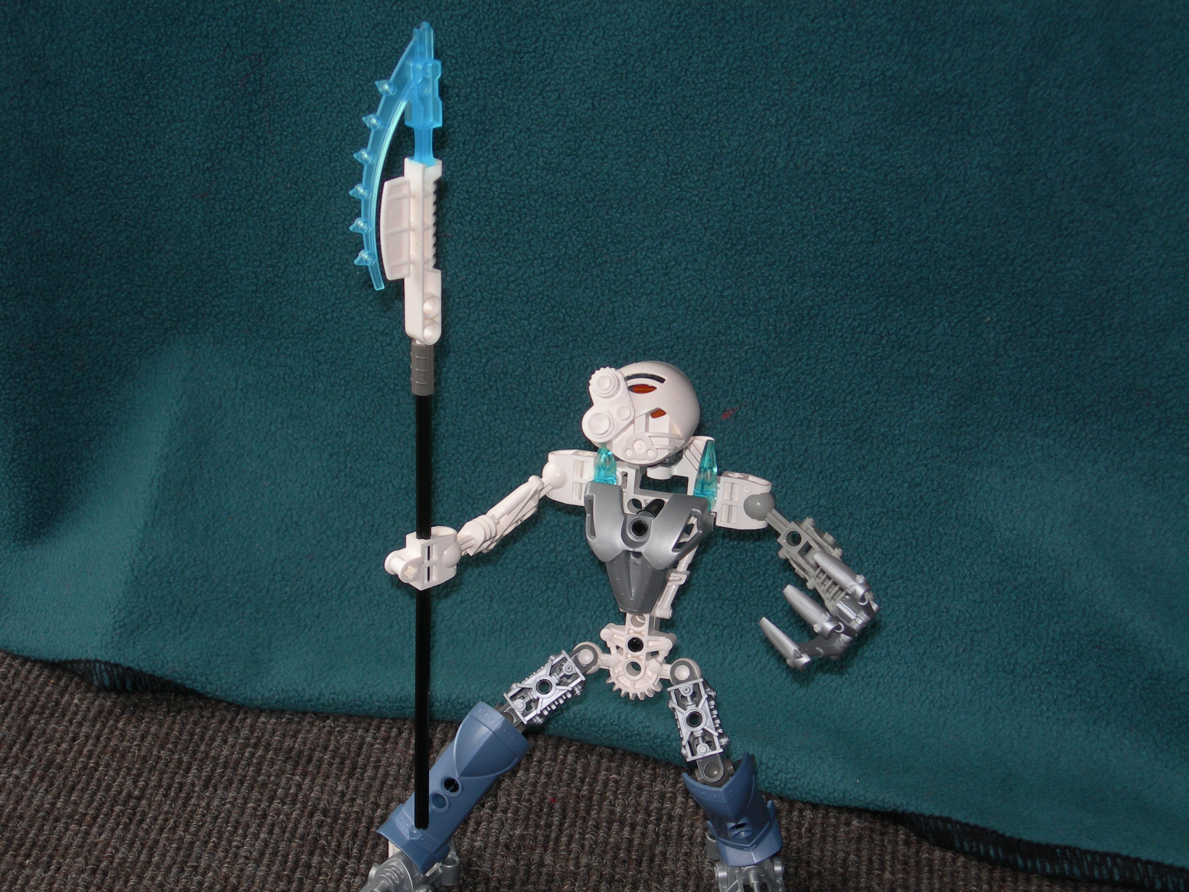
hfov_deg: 23.8
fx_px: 2817
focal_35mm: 82
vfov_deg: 18.0
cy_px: 446
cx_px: 594
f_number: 4
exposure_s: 1/60.1
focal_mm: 17
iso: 50
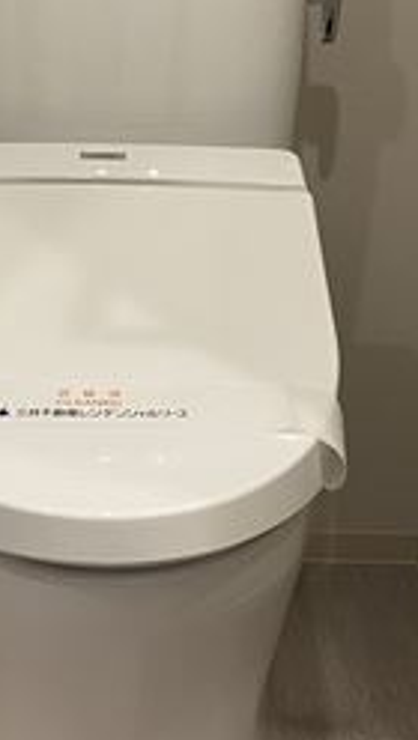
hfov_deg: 16.5
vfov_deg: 28.7
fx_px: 1435
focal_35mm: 73
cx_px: 110
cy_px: 230
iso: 125
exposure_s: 1/64
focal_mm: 4.25
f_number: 1.8
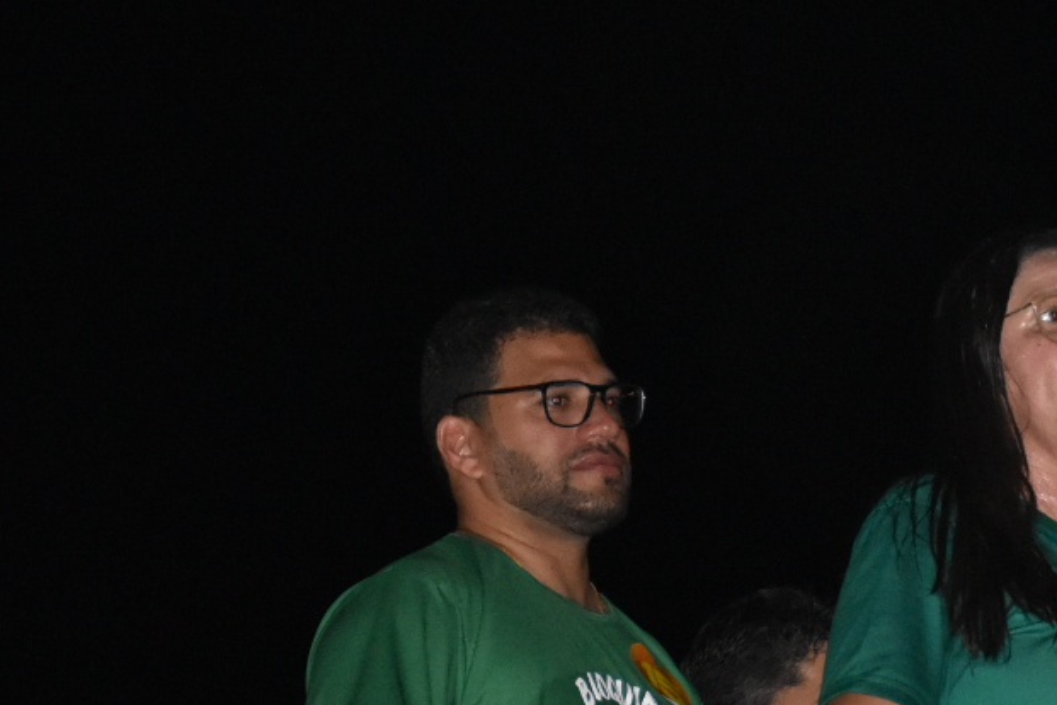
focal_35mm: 293
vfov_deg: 4.7
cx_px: 1008
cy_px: 586
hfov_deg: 7.0
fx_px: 8611
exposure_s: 1/100
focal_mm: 75
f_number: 5
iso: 3200
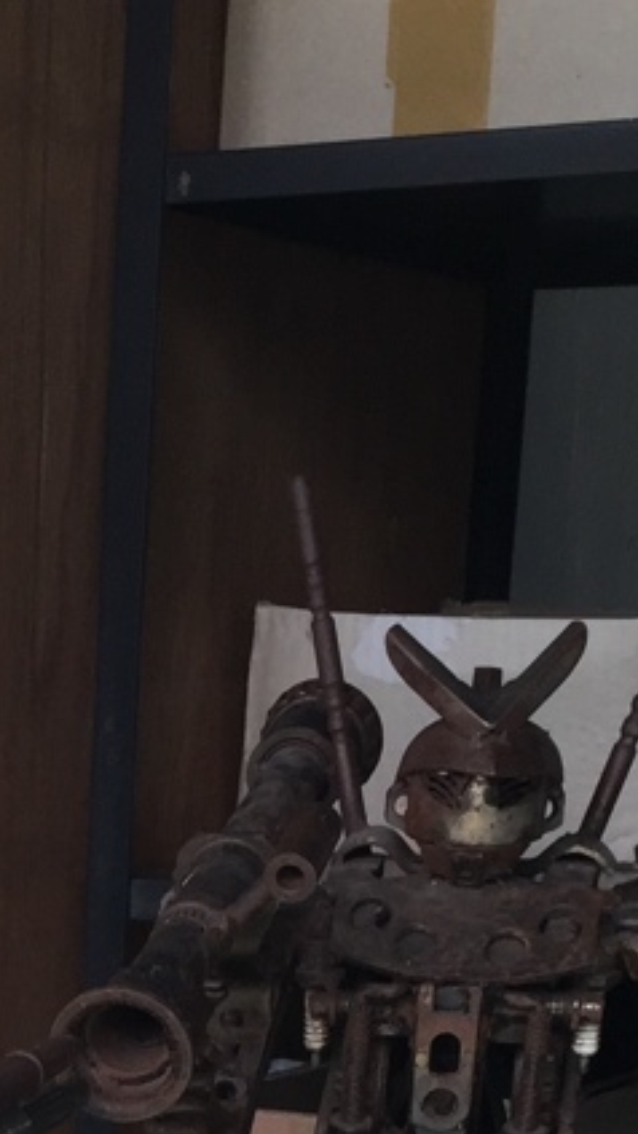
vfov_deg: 19.3
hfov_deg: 11.4
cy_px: 1497
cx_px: -322
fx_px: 3067
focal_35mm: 102
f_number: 2.2
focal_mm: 4.15
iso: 32
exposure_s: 1/395
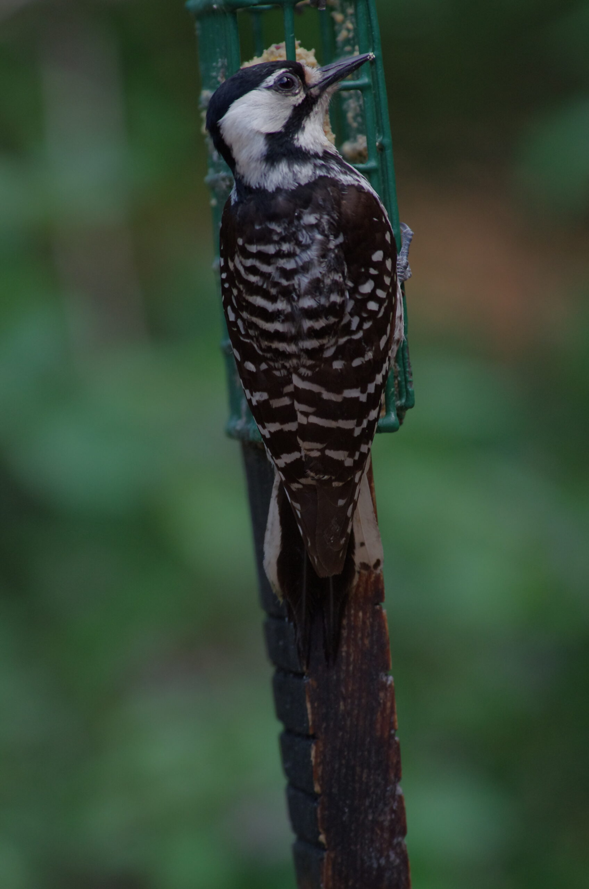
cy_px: 444
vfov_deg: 3.3
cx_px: 294
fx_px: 15527
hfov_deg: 2.2
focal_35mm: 630
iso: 800
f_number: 5.6
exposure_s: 1/500
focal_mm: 420
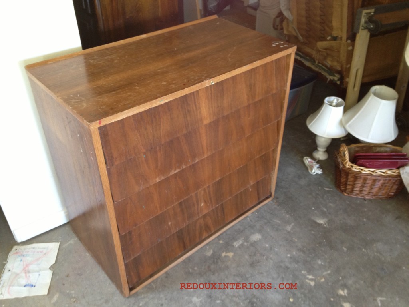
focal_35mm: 35
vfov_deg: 40.7
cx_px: 204
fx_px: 414
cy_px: 154
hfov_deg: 52.6
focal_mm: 4.28
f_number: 2.4
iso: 125
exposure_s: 1/20
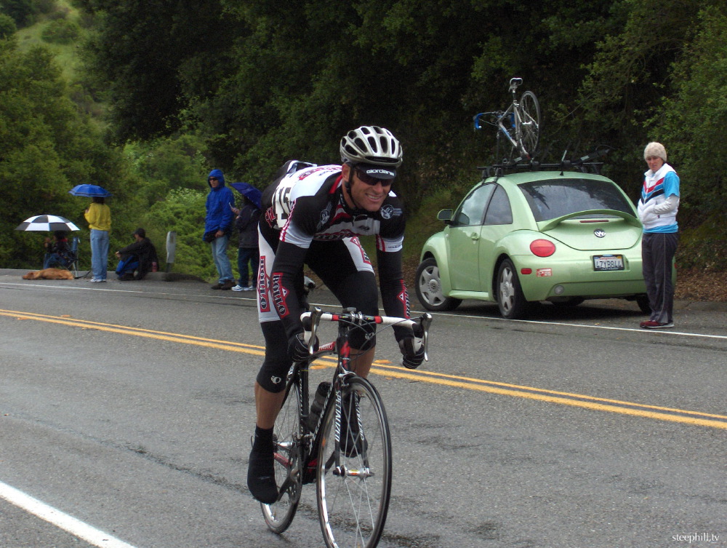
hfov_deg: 16.8
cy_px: 274
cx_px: 364
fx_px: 2461
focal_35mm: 117
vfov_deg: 12.7
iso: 200
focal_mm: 24
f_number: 4.9
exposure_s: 1/532
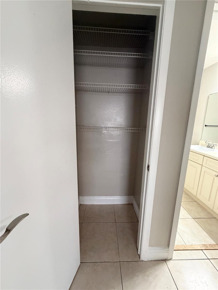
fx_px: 118
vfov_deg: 102.1
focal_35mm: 14
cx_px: 109
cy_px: 145
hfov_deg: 85.7
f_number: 2.2
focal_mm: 2.22
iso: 400
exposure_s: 1/60
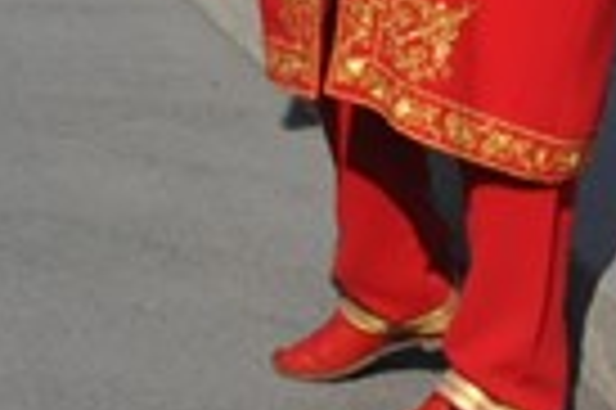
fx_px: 3897
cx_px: -279
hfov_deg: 8.8
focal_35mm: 228
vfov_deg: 5.9
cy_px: -387
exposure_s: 1/640
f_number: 25
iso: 1600
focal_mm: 32
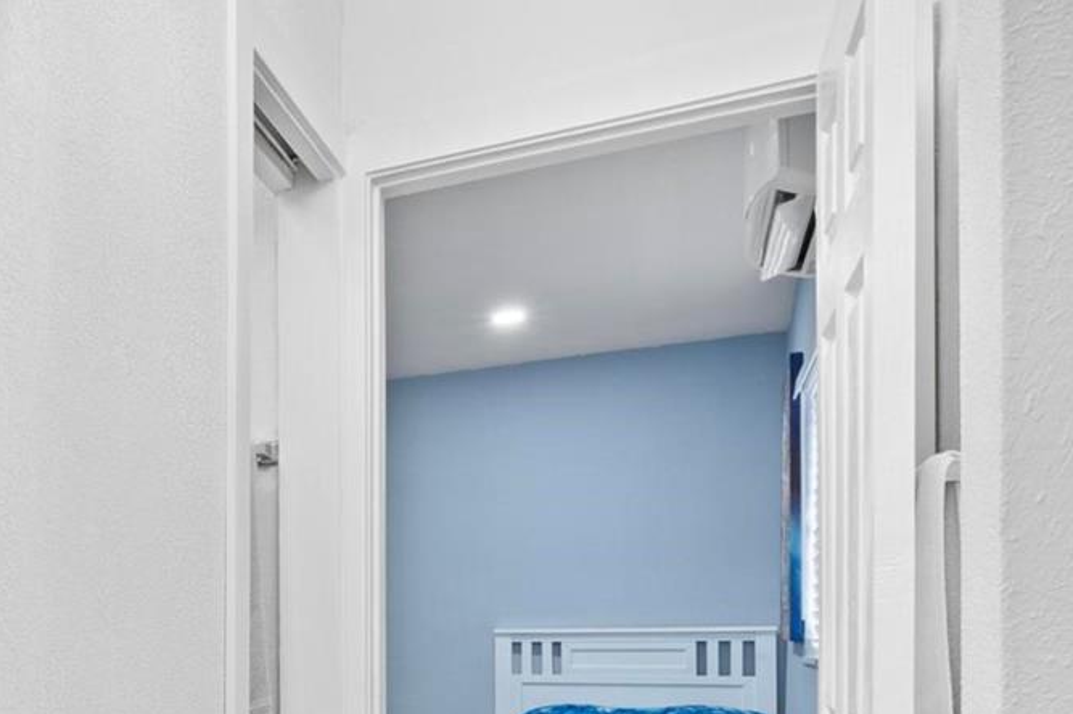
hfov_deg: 39.8
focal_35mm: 36
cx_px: -185
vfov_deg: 35.0
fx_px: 1072
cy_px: 626
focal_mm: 10
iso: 250
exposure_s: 2
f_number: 8
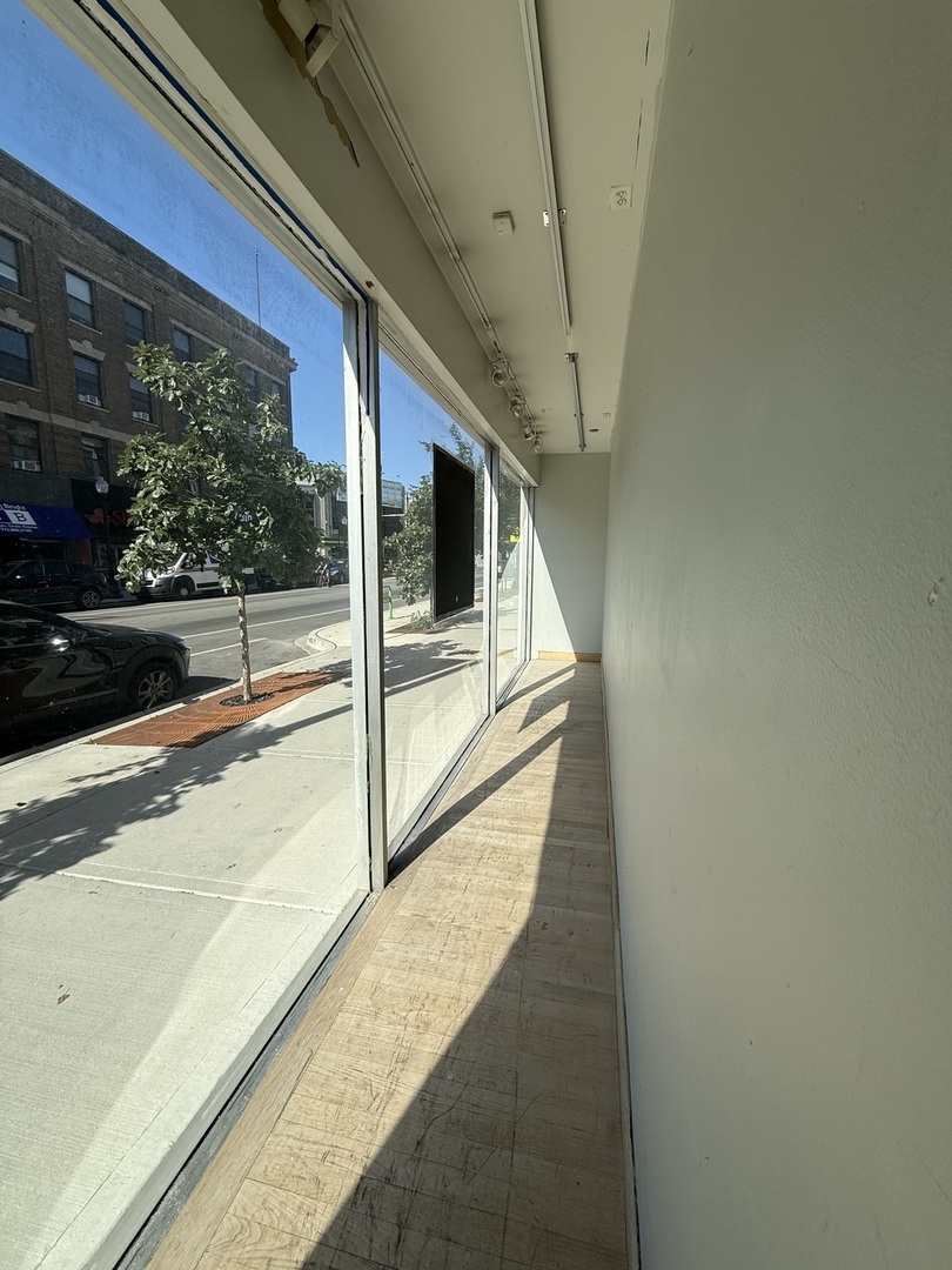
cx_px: 476
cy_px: 635
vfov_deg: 102.1
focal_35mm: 14
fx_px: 513
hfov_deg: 85.7
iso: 50
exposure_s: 1/2320
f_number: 2.2
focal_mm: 2.22
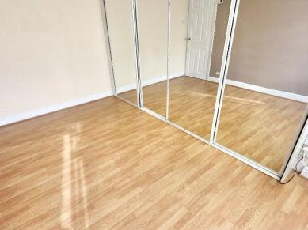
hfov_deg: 79.0
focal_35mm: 21
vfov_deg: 63.3
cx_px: 150
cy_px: 121
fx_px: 187
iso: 80
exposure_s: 1/99
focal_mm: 2.22
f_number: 2.2
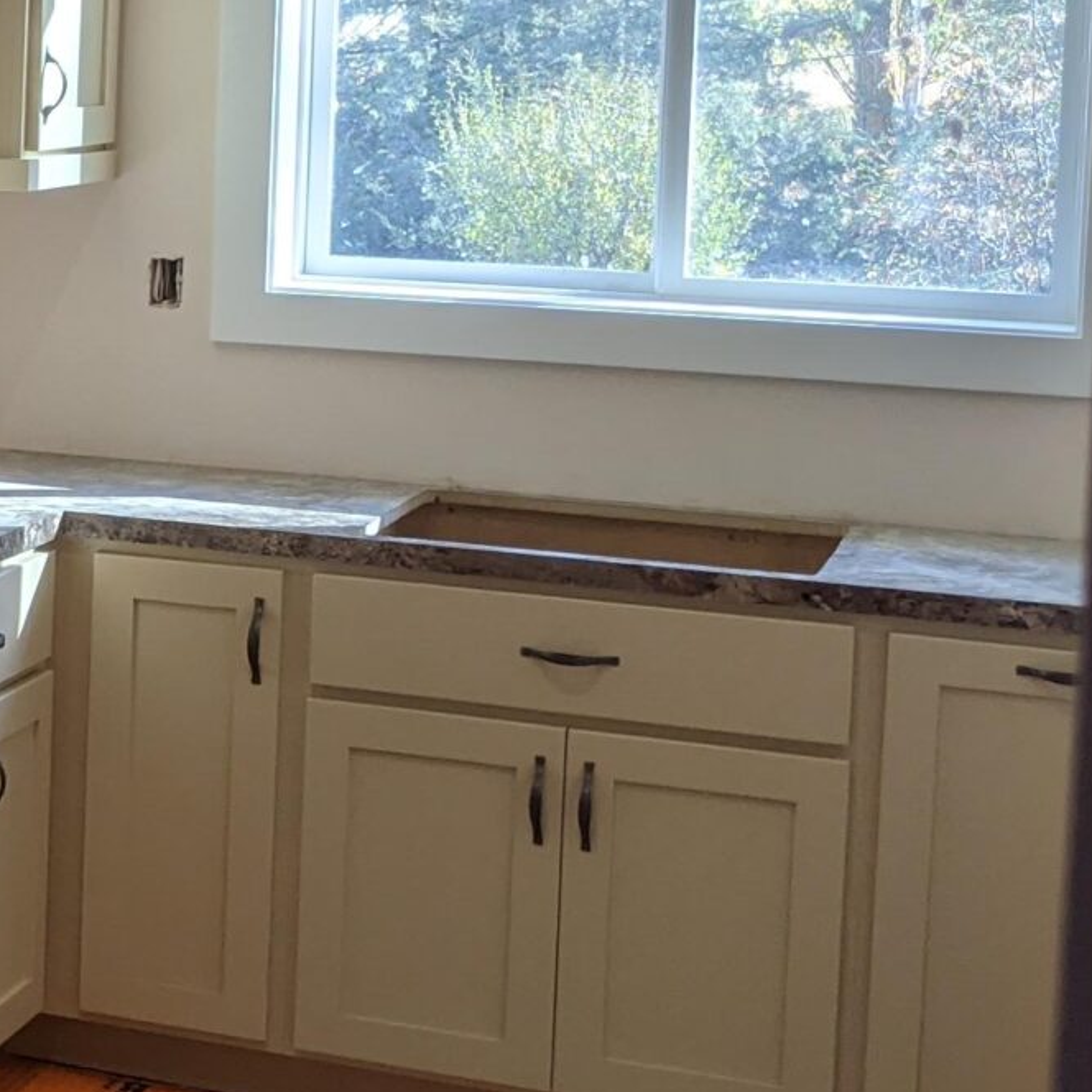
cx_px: -883
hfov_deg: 16.0
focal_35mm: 92
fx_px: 3284
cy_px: 234
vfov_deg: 18.7
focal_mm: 4.38
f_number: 1.73
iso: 49
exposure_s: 1/178
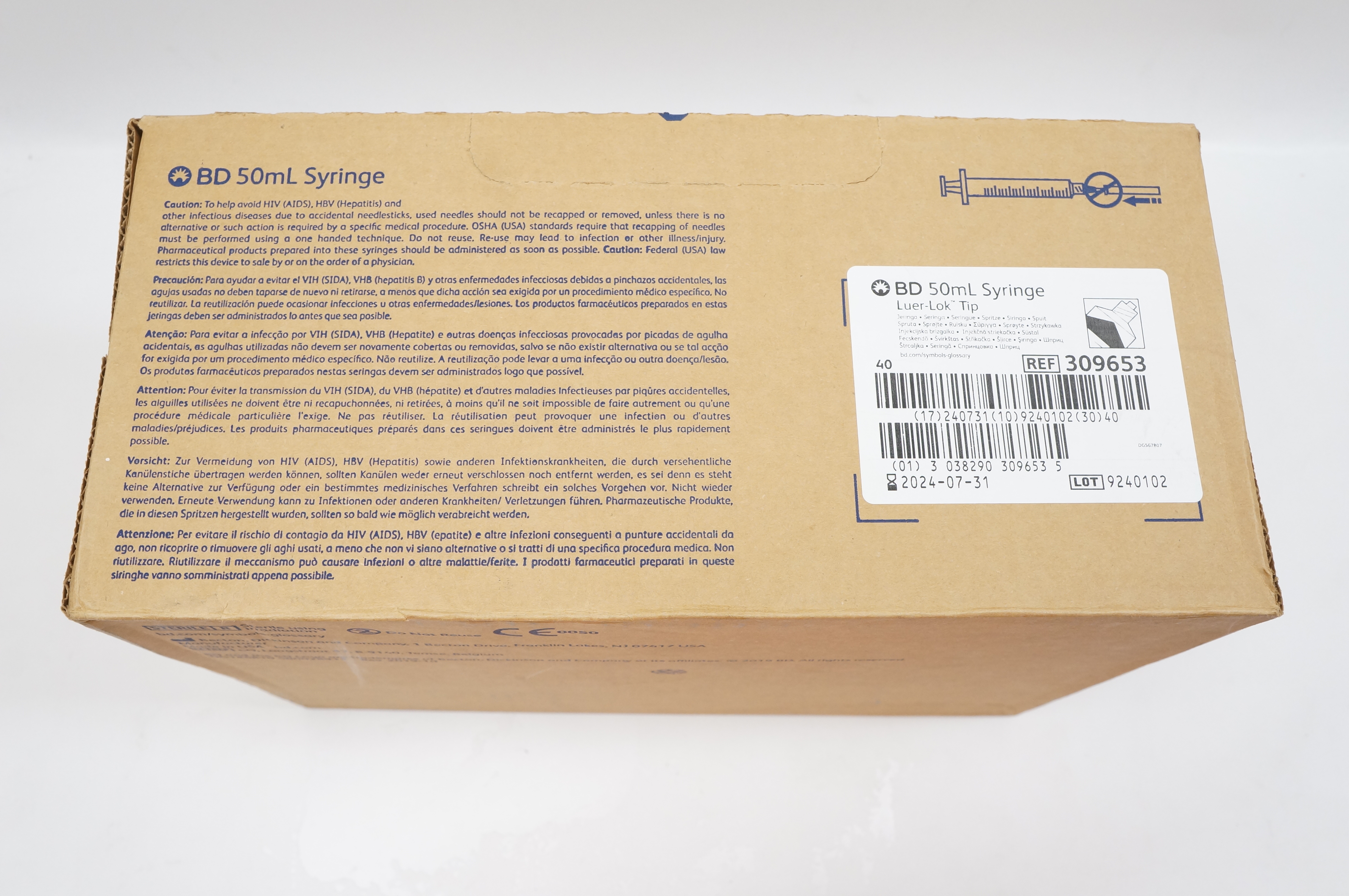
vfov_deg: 41.6
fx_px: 1179
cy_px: 448
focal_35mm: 32
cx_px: 674
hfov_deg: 59.5
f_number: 7.1
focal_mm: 21
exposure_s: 1/80
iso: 800
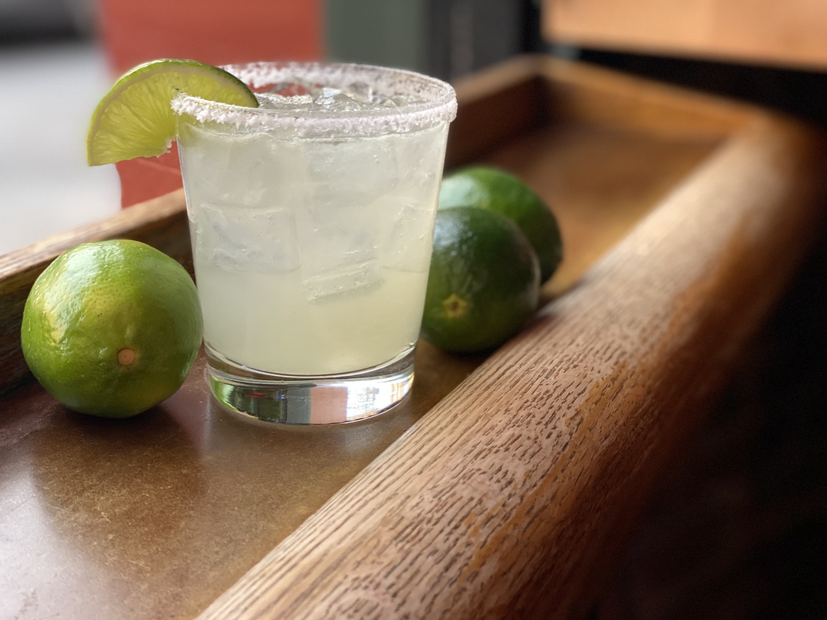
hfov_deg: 36.8
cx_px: 414
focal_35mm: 52
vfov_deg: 28.0
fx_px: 1242
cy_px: 310
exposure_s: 1/40
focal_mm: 6
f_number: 2
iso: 200
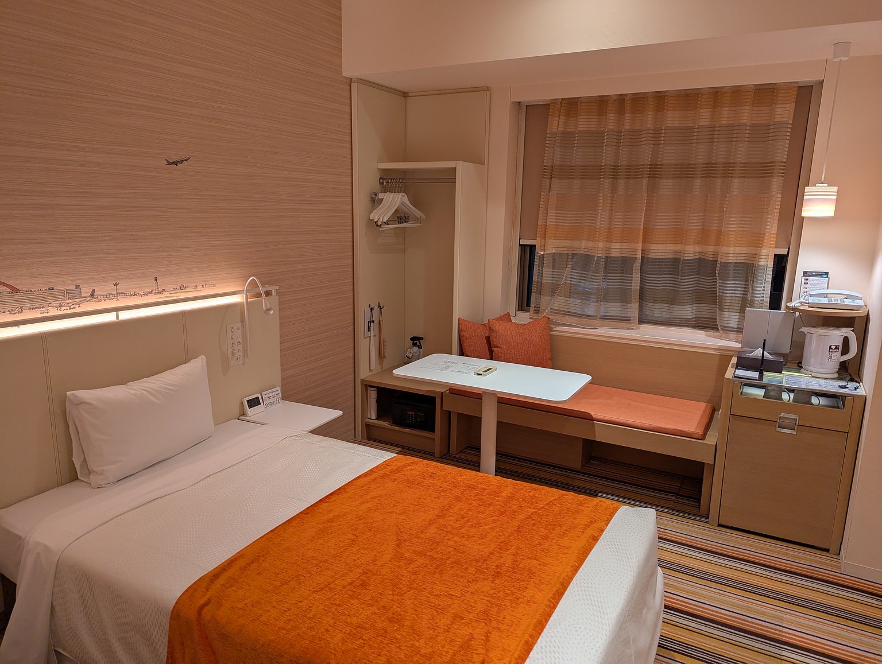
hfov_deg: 71.5
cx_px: 441
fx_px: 612
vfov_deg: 56.9
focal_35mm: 24
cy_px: 332
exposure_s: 1/42.9
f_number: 1.85
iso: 60
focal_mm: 6.81
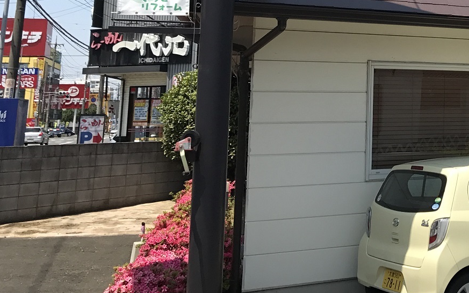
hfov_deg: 27.9
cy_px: -55
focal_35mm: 68
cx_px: 500
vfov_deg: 18.2
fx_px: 869
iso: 20
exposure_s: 1/1953
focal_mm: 3.99
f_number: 1.8
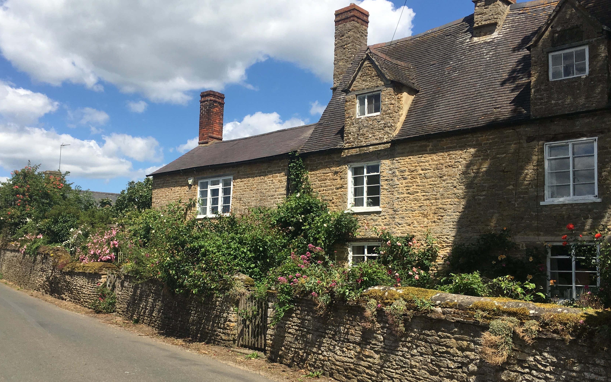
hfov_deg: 52.6
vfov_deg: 34.3
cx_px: 270
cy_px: 226
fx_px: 616
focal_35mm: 37
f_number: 2.2
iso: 25
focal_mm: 4.15
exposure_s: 1/1972
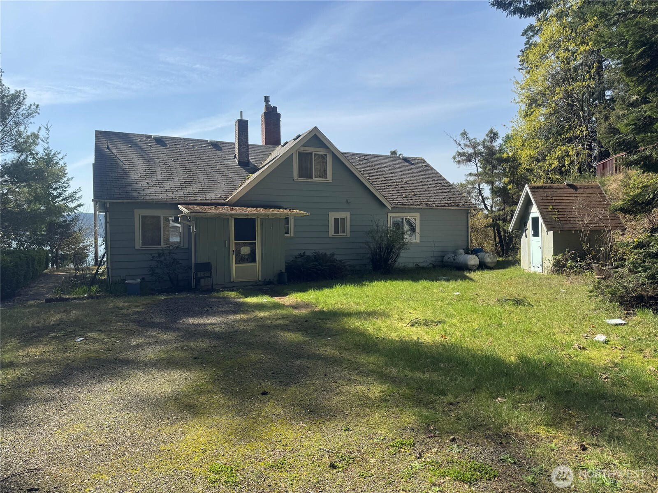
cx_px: 329
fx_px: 456
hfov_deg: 71.6
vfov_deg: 56.8
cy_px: 246
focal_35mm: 24
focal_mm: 6.76
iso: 80
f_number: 1.78
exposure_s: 1/3413
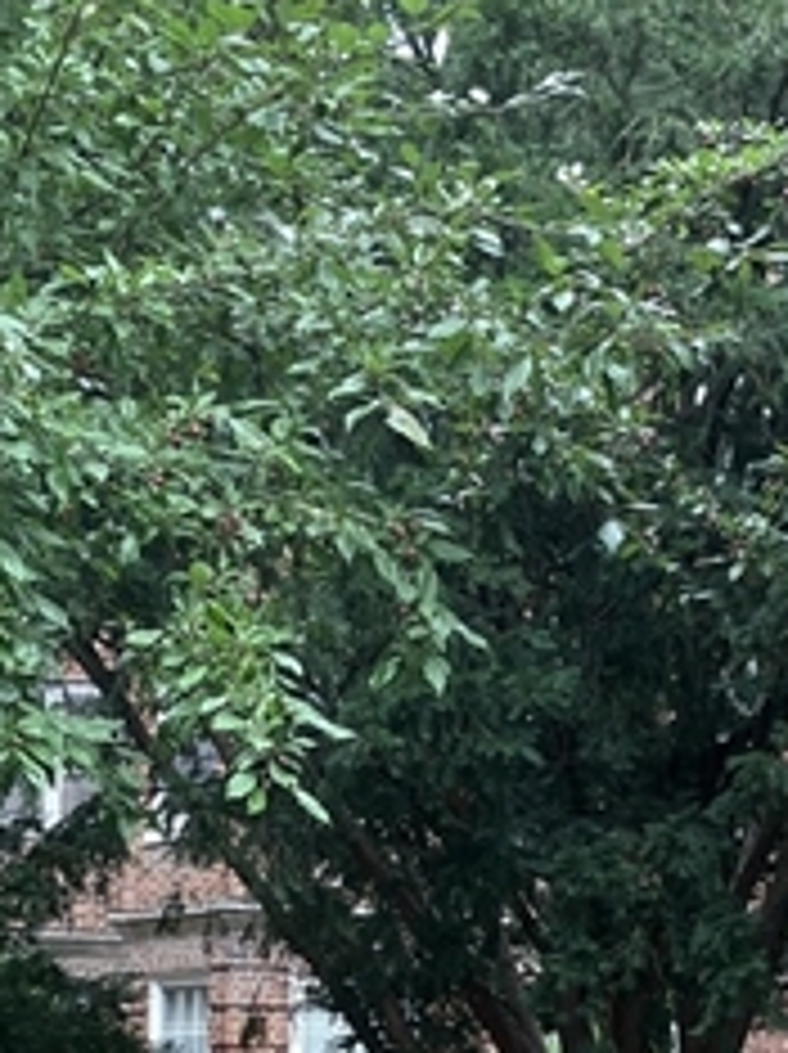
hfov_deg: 16.0
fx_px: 2797
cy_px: 1521
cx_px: 576
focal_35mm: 92
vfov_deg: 19.0
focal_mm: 3.99
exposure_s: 1/121
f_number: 1.8
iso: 32
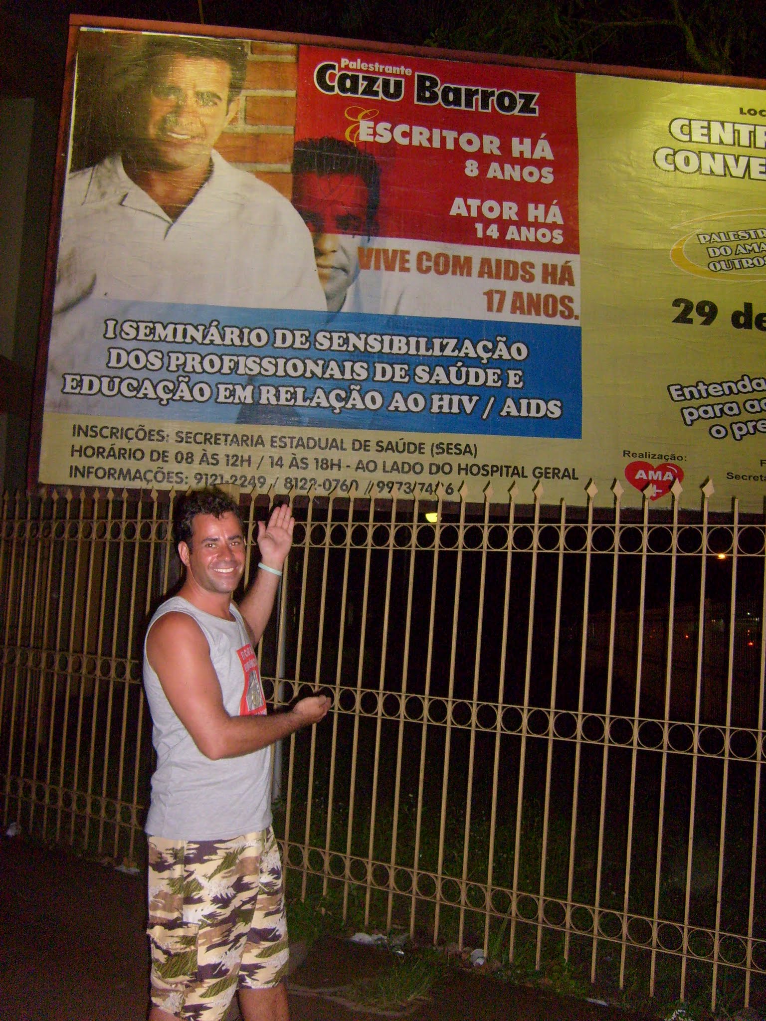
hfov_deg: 40.7
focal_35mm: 35
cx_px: 383
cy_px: 510
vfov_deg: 52.6
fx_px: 1033
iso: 200
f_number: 2.8
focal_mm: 5.8
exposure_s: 1/45
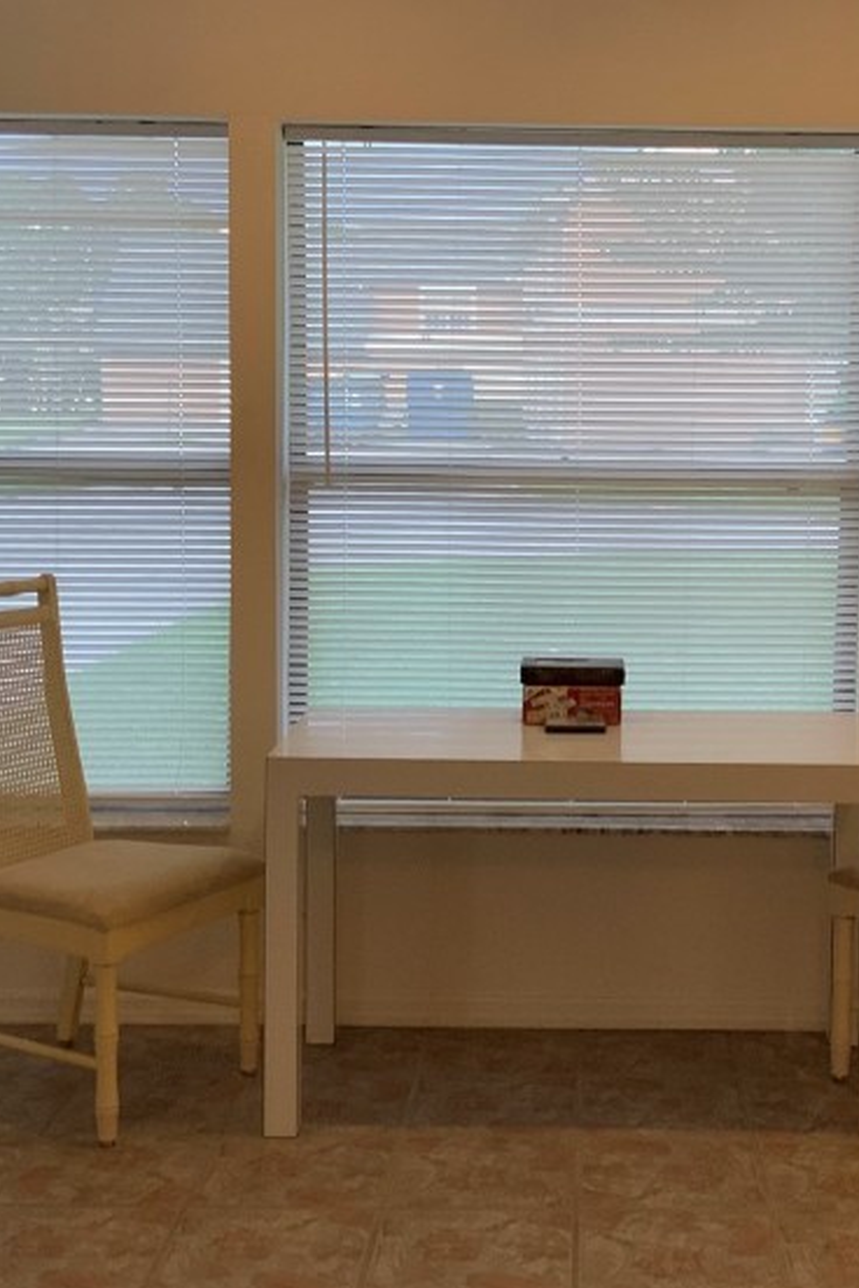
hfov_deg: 24.0
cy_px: 595
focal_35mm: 56
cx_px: 616
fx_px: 2004
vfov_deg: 35.6
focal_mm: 3
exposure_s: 1/60
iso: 50
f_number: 1.8
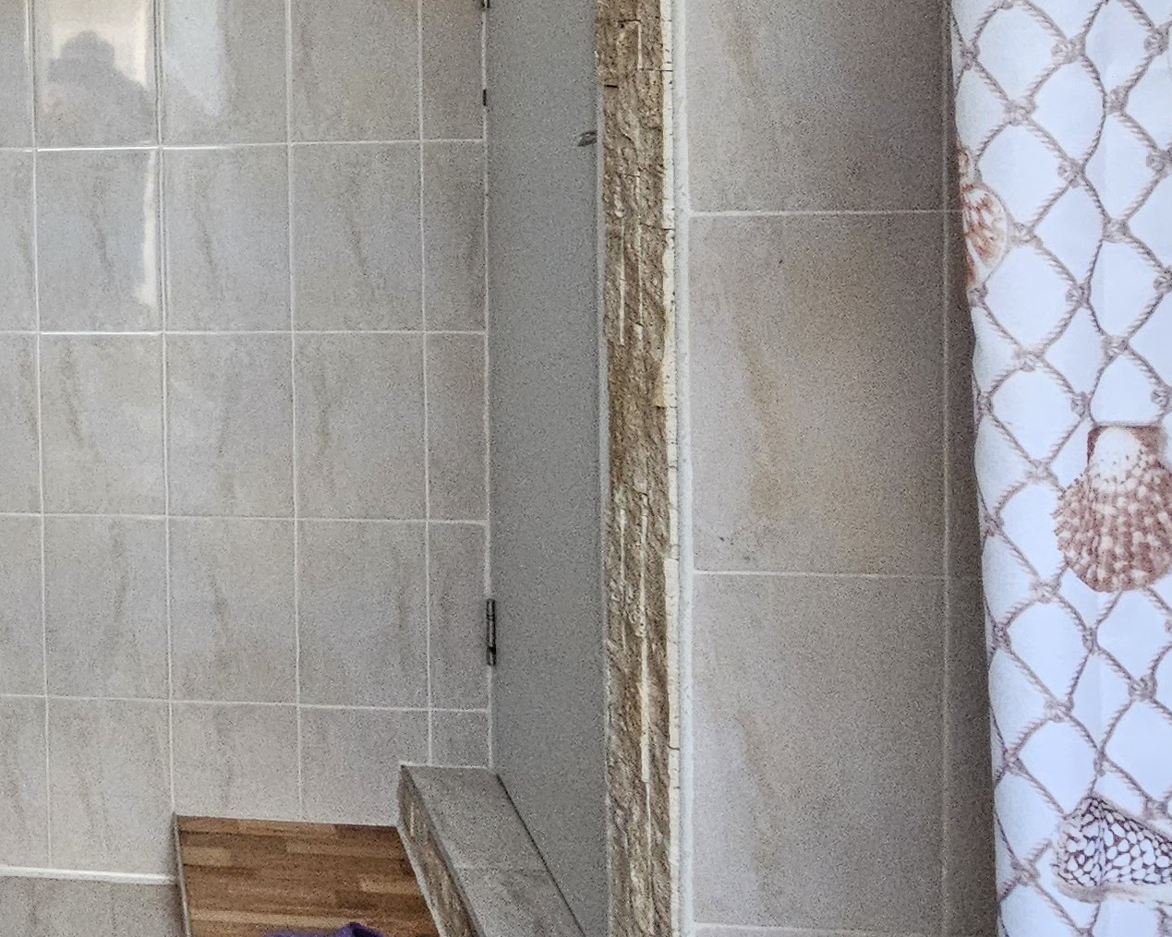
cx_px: -147
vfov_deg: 35.4
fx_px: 1387
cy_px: 119
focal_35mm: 40
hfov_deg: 37.5
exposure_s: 1/100
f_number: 2.2
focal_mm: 2.2
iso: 400
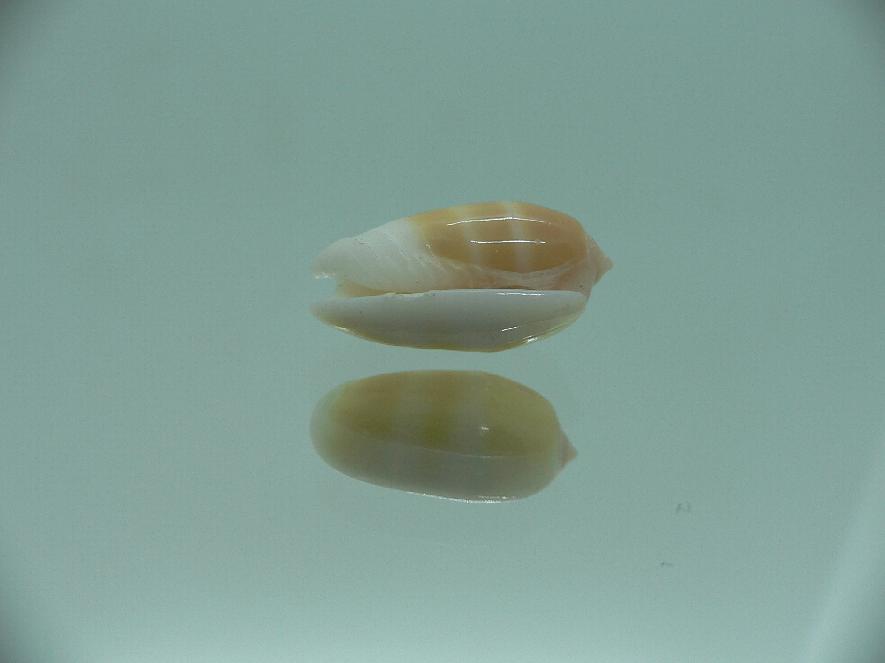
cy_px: 332
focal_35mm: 35
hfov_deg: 52.6
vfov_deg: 40.7
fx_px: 895
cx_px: 442
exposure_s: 1/80
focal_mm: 4.6
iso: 80
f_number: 2.8
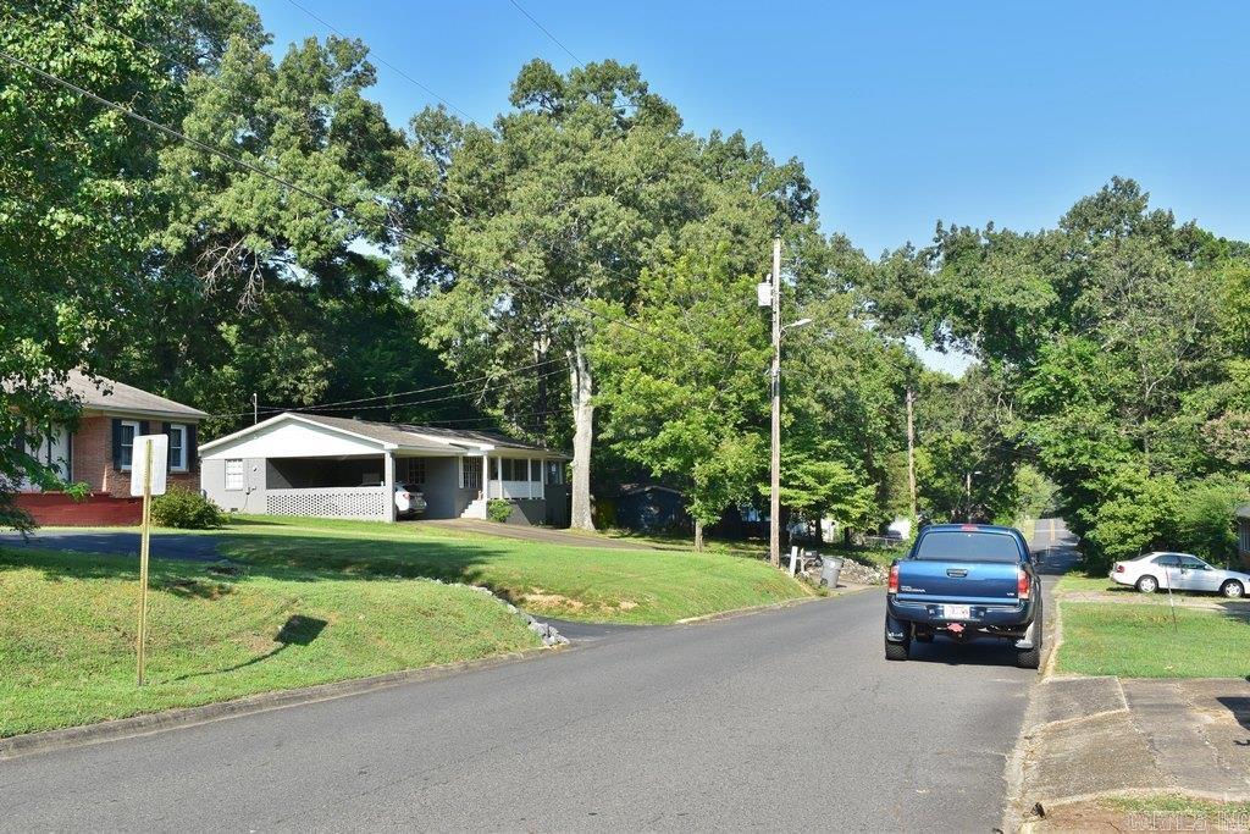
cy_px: 417
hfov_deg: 53.1
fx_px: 1250
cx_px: 625
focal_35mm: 36
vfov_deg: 36.9
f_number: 10
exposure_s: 1/320
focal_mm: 24
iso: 400
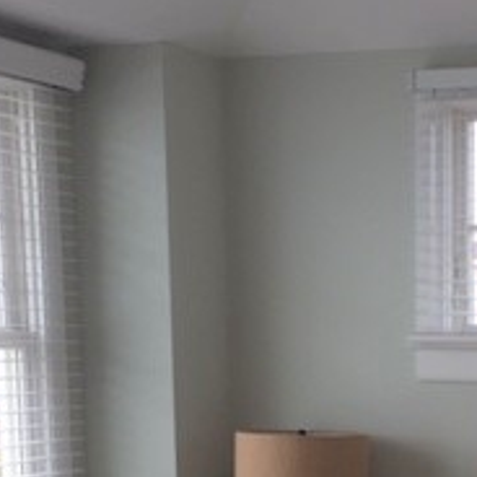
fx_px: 1388
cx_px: 503
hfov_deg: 18.9
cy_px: 524
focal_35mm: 89
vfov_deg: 18.8
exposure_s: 1/120
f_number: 2.2
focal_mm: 4.15
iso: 32
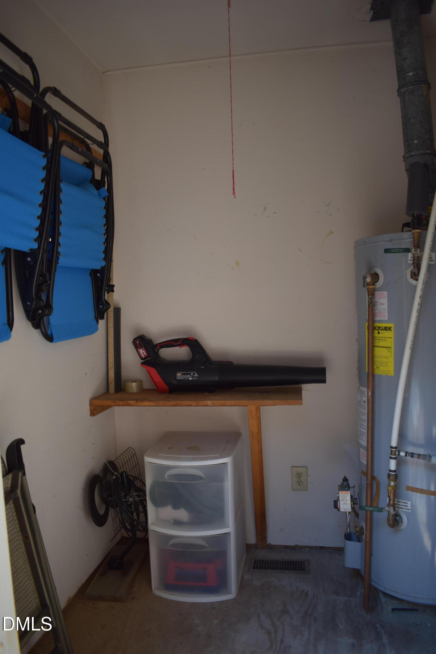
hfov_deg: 47.9
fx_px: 491
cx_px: 218
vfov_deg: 67.4
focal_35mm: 27
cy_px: 327
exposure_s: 1/250
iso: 200
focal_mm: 18
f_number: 3.5
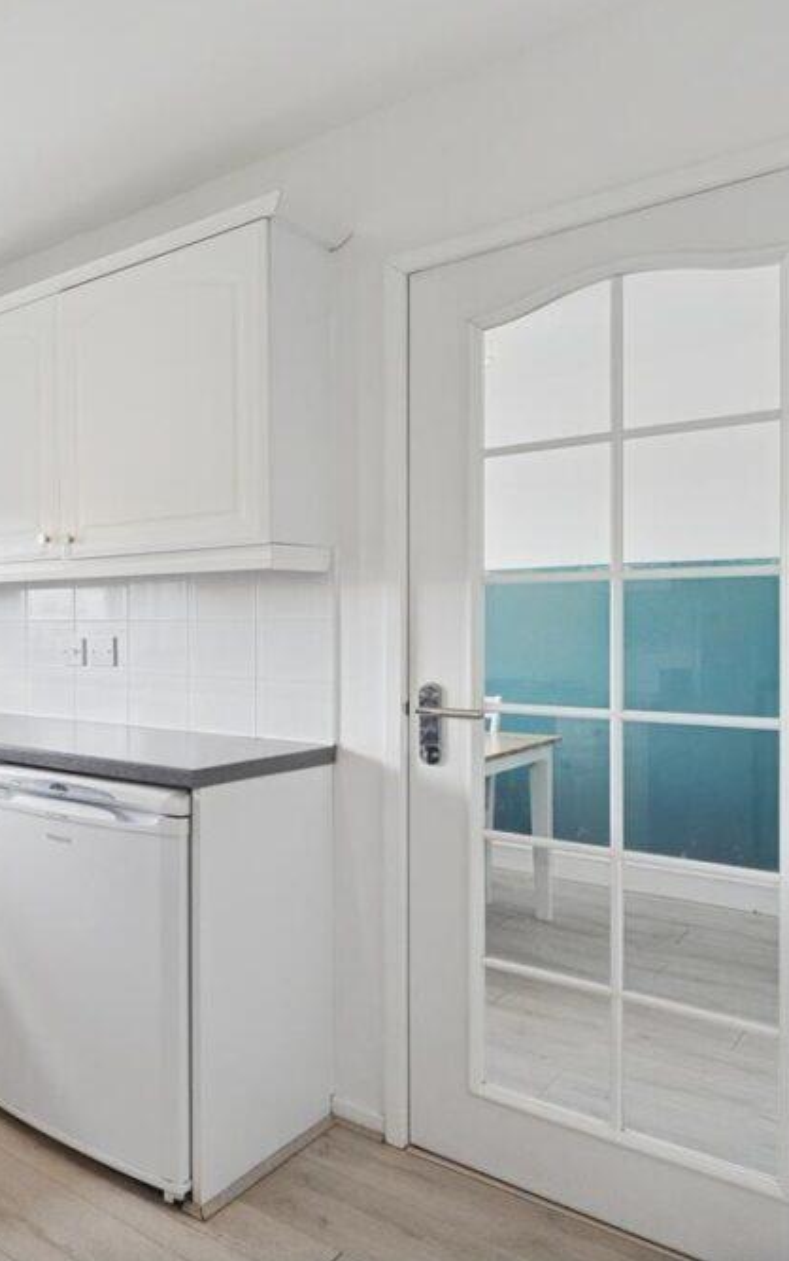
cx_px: -72
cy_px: 626
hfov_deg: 39.5
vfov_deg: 70.9
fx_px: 886
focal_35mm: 26
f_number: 5.6
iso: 250
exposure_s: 1/160
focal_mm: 11
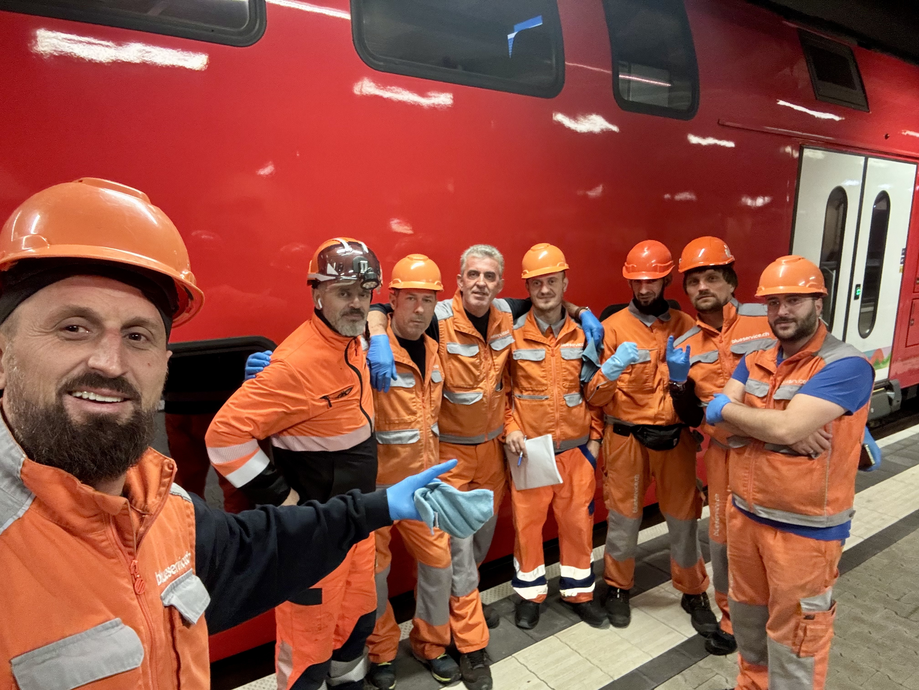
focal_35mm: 23
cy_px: 345
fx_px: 611
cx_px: 460
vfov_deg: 58.9
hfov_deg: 73.9
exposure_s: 1/25
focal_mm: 2.69
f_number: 1.9
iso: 500
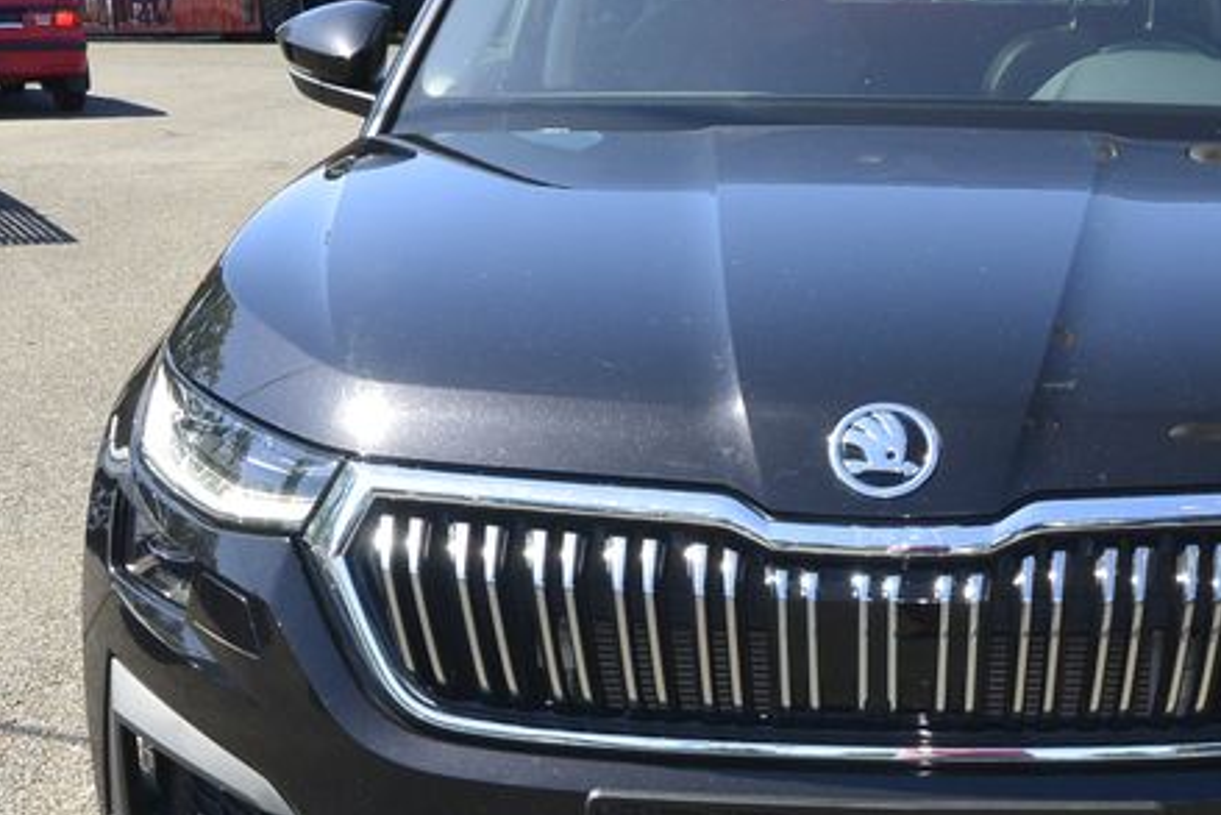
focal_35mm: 63
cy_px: 527
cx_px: 932
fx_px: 2137
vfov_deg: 21.5
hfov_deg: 31.3
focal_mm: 10
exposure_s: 1/250
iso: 160
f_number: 6.3
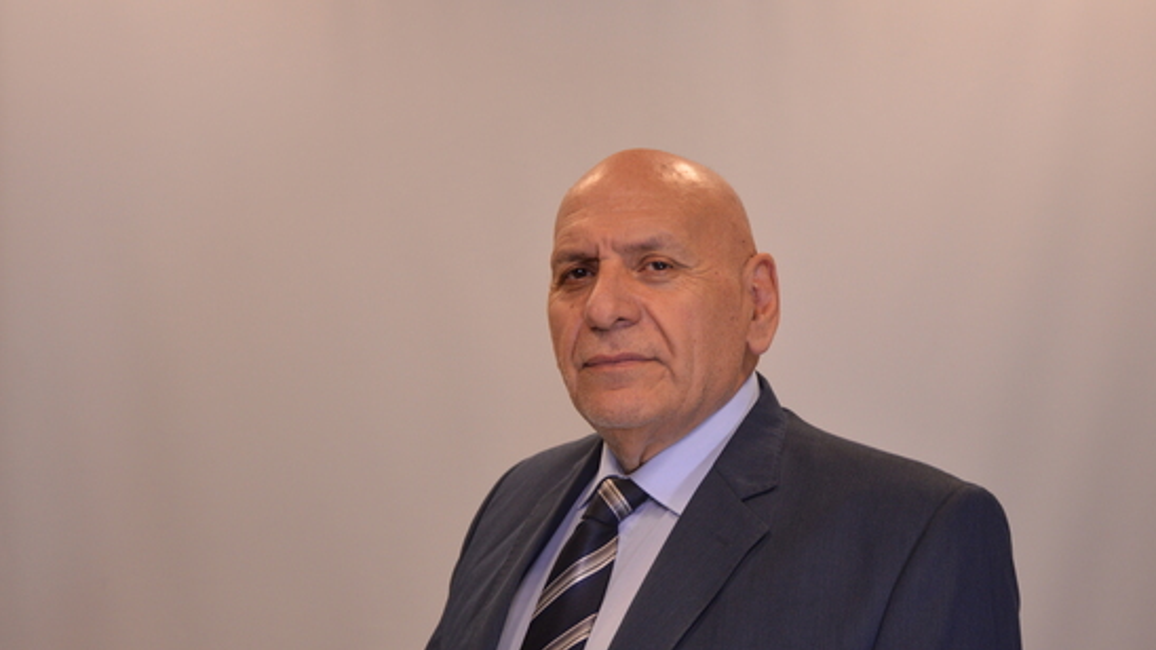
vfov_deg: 21.8
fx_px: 1686
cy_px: 400
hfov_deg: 37.8
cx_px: 629
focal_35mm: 55
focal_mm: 32
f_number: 4.2
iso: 560
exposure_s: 1/100
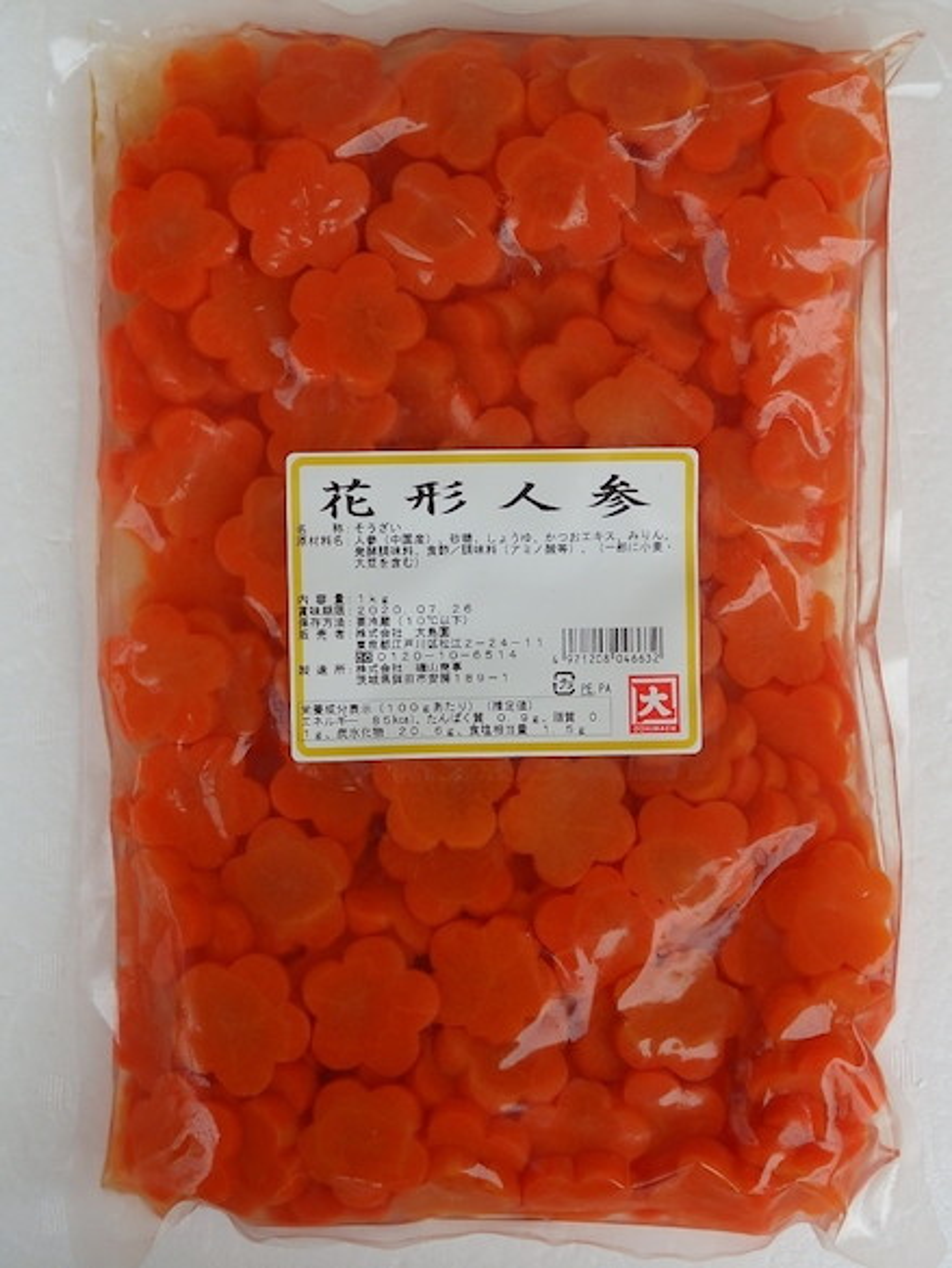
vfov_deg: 26.7
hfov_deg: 20.2
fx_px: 2676
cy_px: 634
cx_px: 476
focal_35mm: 73
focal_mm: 13.1
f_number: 4.5
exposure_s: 1/160
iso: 125
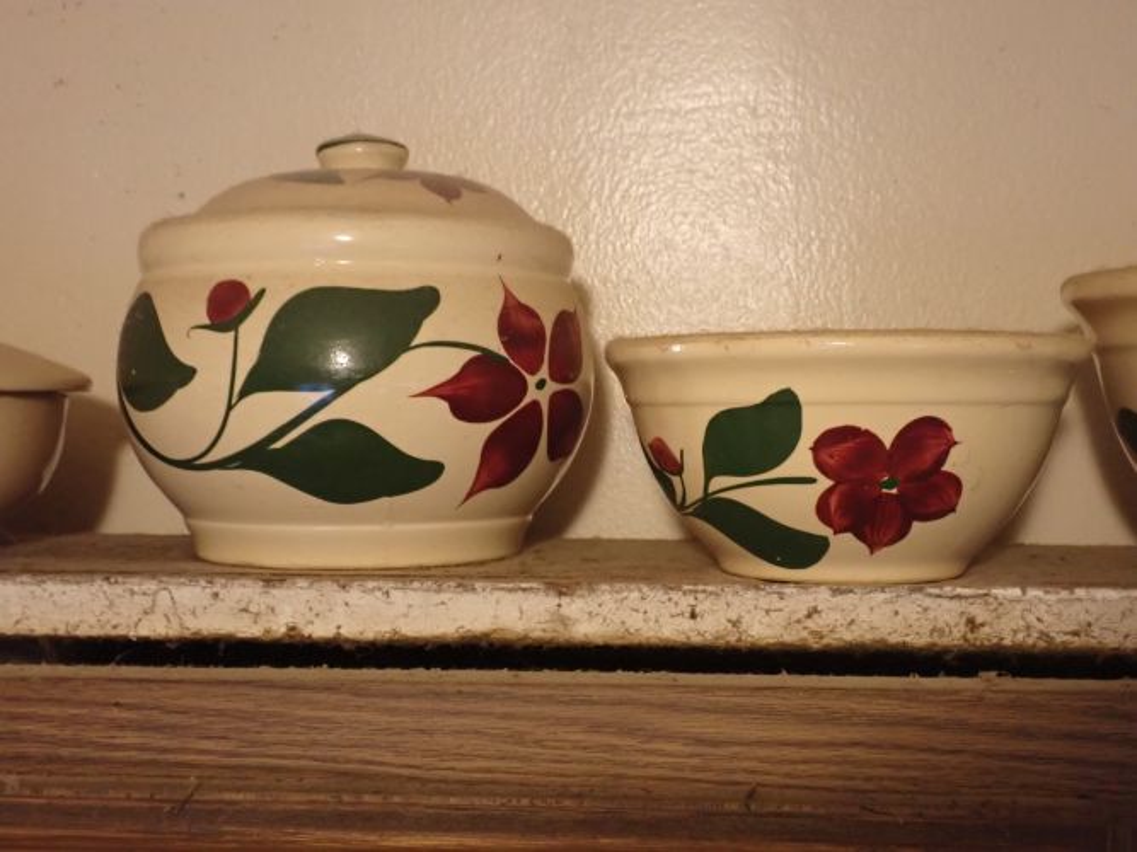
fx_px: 1543
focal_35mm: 47
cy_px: 426
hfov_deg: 40.4
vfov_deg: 30.9
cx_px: 568
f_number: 3.1
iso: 1250
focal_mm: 8.4
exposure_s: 1/50
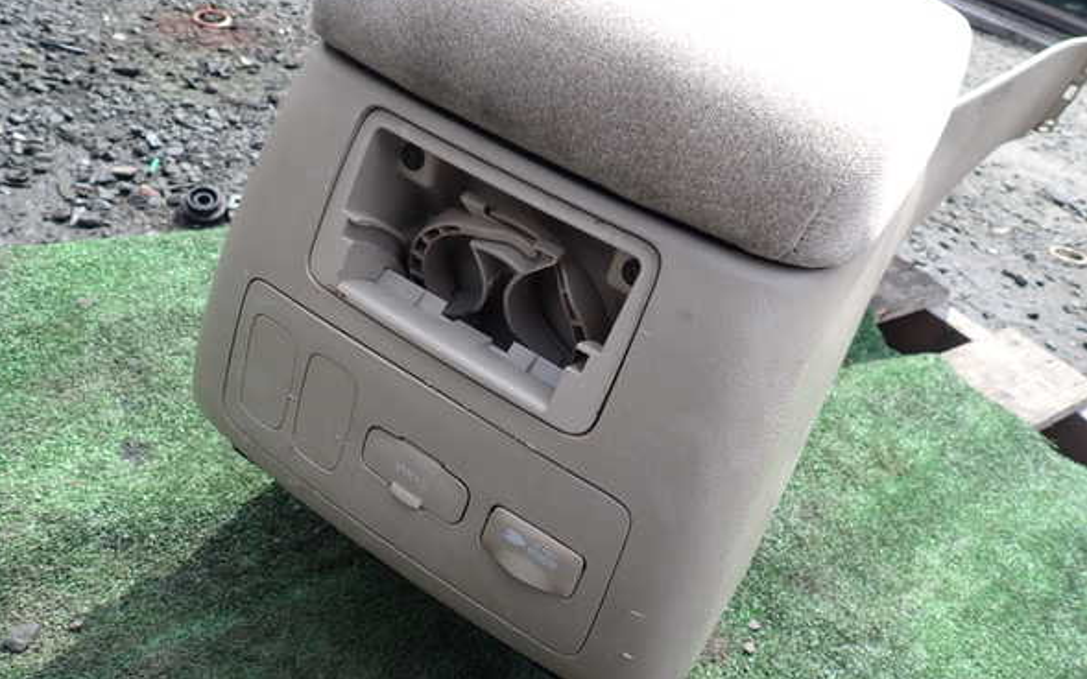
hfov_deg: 68.4
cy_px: 316
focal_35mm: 27
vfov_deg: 46.0
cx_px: 535
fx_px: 800
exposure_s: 1/500
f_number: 2.8
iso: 100
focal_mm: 4.5
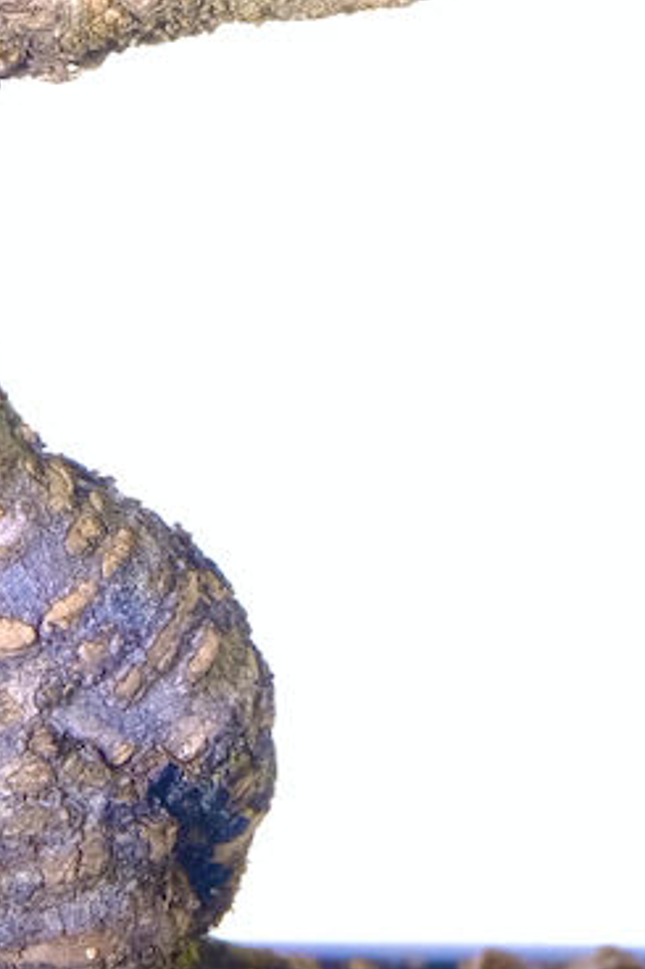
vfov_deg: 2.5
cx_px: 345
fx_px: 21895
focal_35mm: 814
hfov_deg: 1.7
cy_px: -611
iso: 1600
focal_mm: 156.1
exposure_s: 1/10
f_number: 13
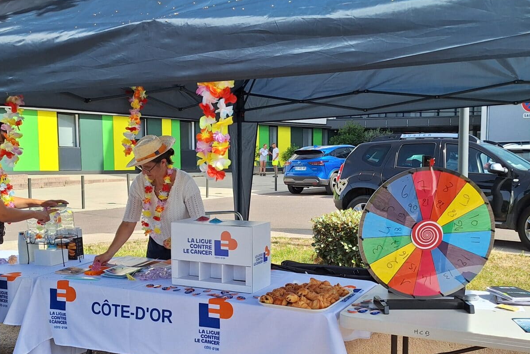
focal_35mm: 41
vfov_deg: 32.5
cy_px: 214
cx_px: 230
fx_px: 604
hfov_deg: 47.3
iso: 40
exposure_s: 1/1167
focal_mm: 5.54
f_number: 1.8
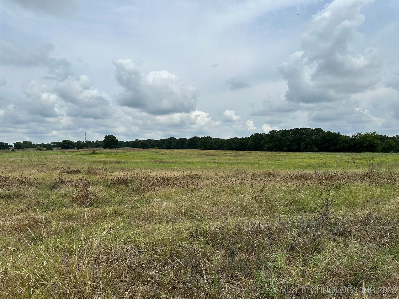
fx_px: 277
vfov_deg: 56.8
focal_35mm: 24
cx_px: 200
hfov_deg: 71.6
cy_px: 150
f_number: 1.78
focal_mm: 6.86
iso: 80
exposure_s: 1/9709
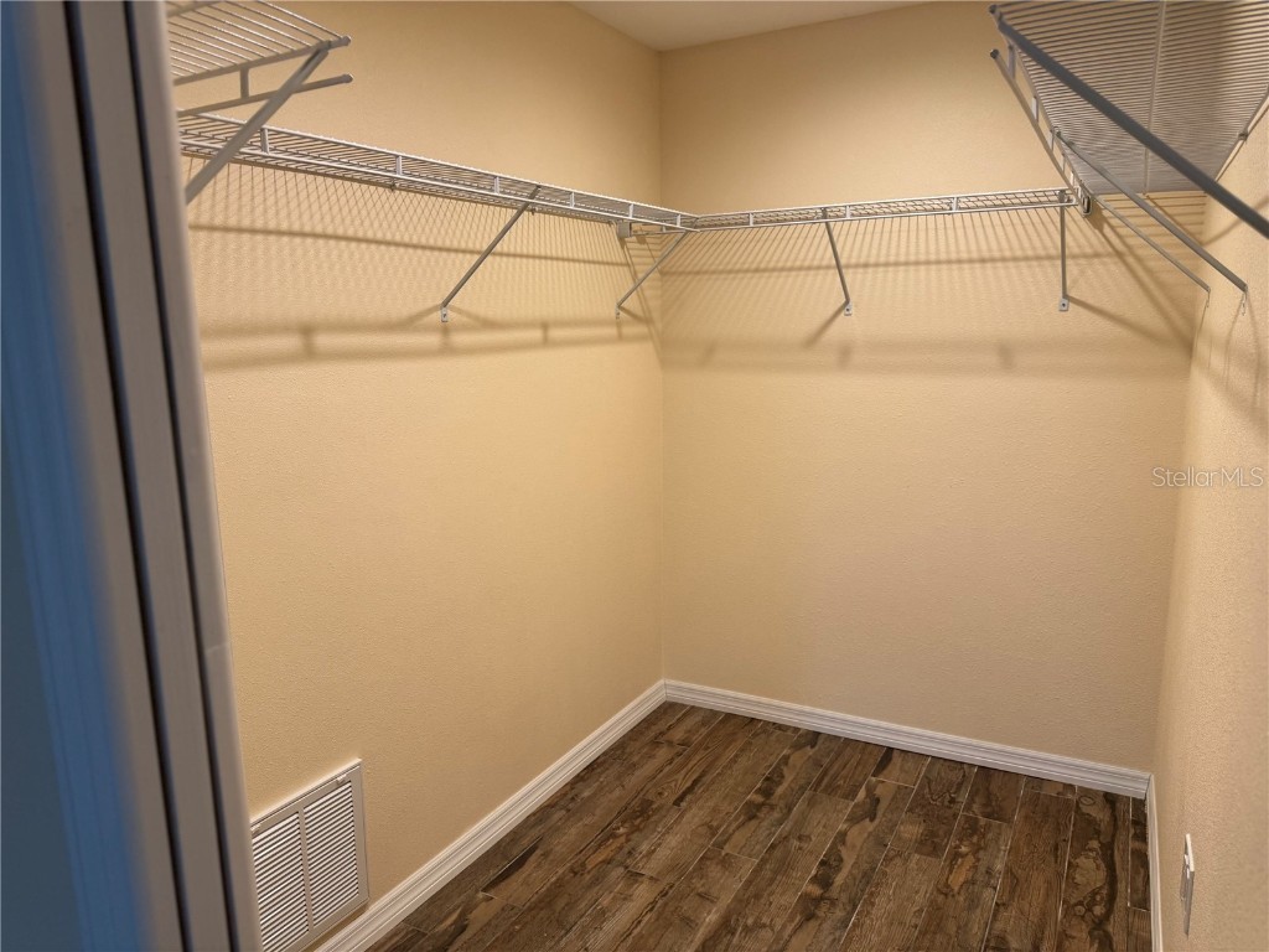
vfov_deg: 56.8
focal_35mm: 24
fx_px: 880
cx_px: 634
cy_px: 476
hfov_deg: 71.6
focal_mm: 6.76
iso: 125
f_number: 1.78
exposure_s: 1/60
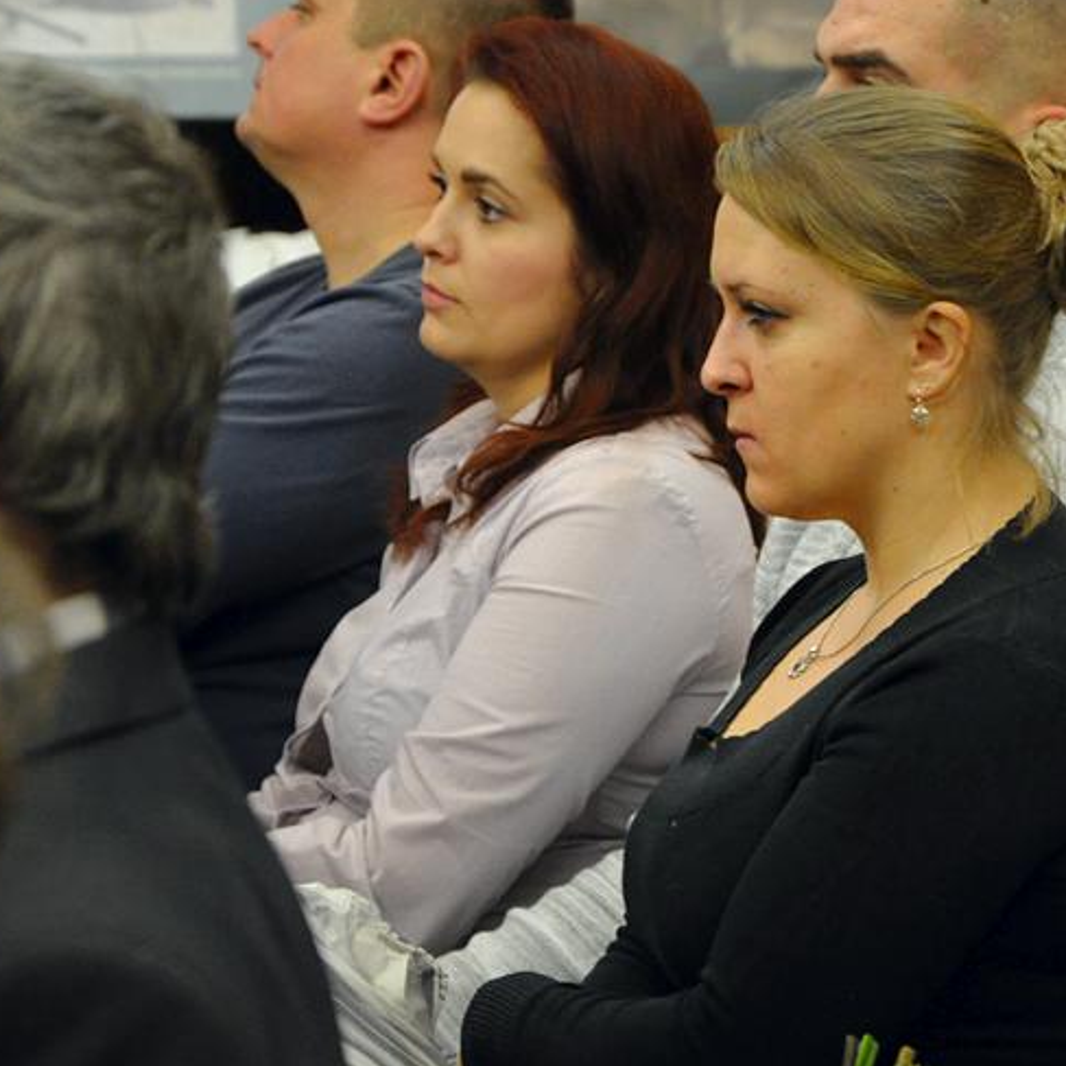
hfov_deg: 7.5
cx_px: 791
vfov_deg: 7.5
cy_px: 464
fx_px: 8109
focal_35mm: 233
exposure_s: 1/80
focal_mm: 105
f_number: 5.6
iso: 2500
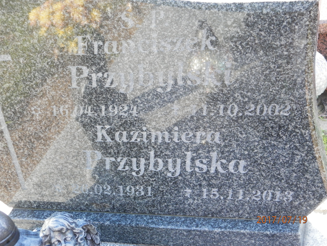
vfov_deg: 21.6
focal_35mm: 68
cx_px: 164
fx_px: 642
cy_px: 123
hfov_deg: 28.6
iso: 200
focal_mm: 12.2
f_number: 4
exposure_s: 1/80
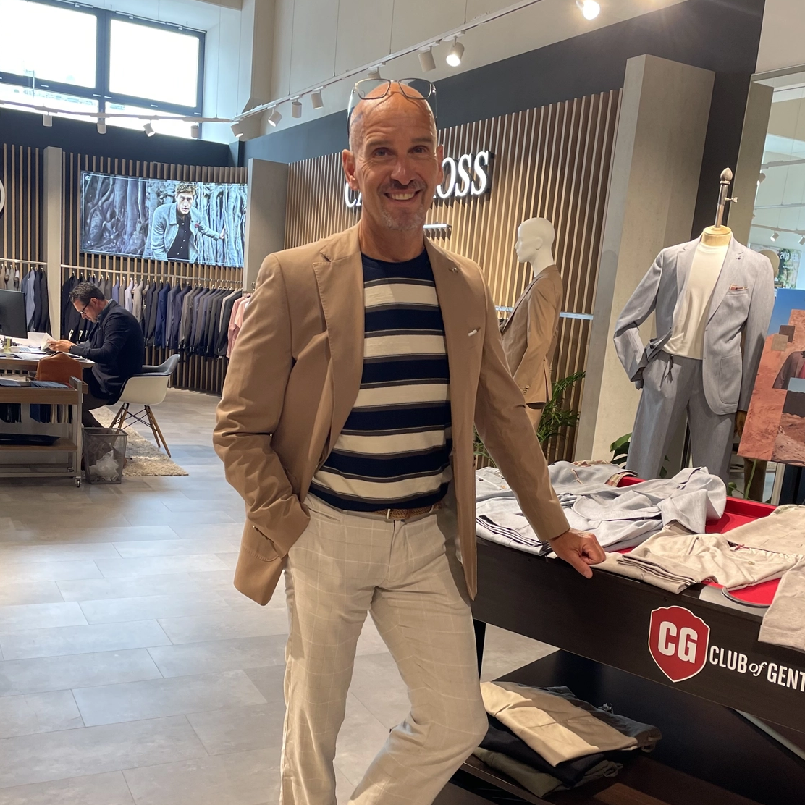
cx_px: 406
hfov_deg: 52.5
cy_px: 521
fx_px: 816
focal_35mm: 31
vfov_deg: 51.8
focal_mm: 4.2
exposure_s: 1/100
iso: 80
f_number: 1.6
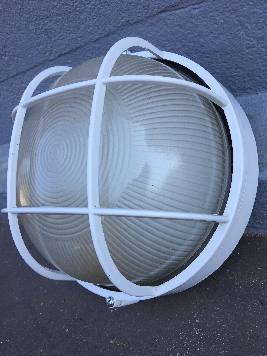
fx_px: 298
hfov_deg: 48.2
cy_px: 178
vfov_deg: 61.7
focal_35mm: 29
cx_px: 134
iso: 25
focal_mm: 4.15
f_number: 2.2
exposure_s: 1/331
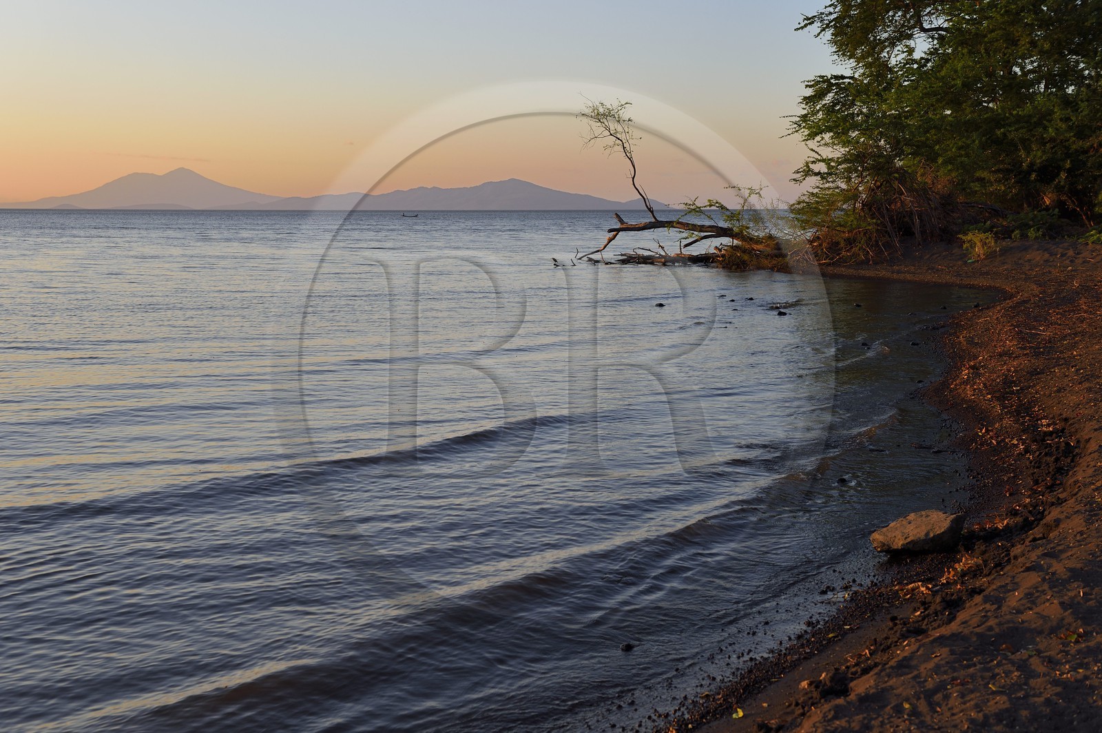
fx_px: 1468
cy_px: 366
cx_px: 551
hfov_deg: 41.1
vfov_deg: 28.0
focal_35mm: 48
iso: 200
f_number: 7.1
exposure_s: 1/160
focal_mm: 48
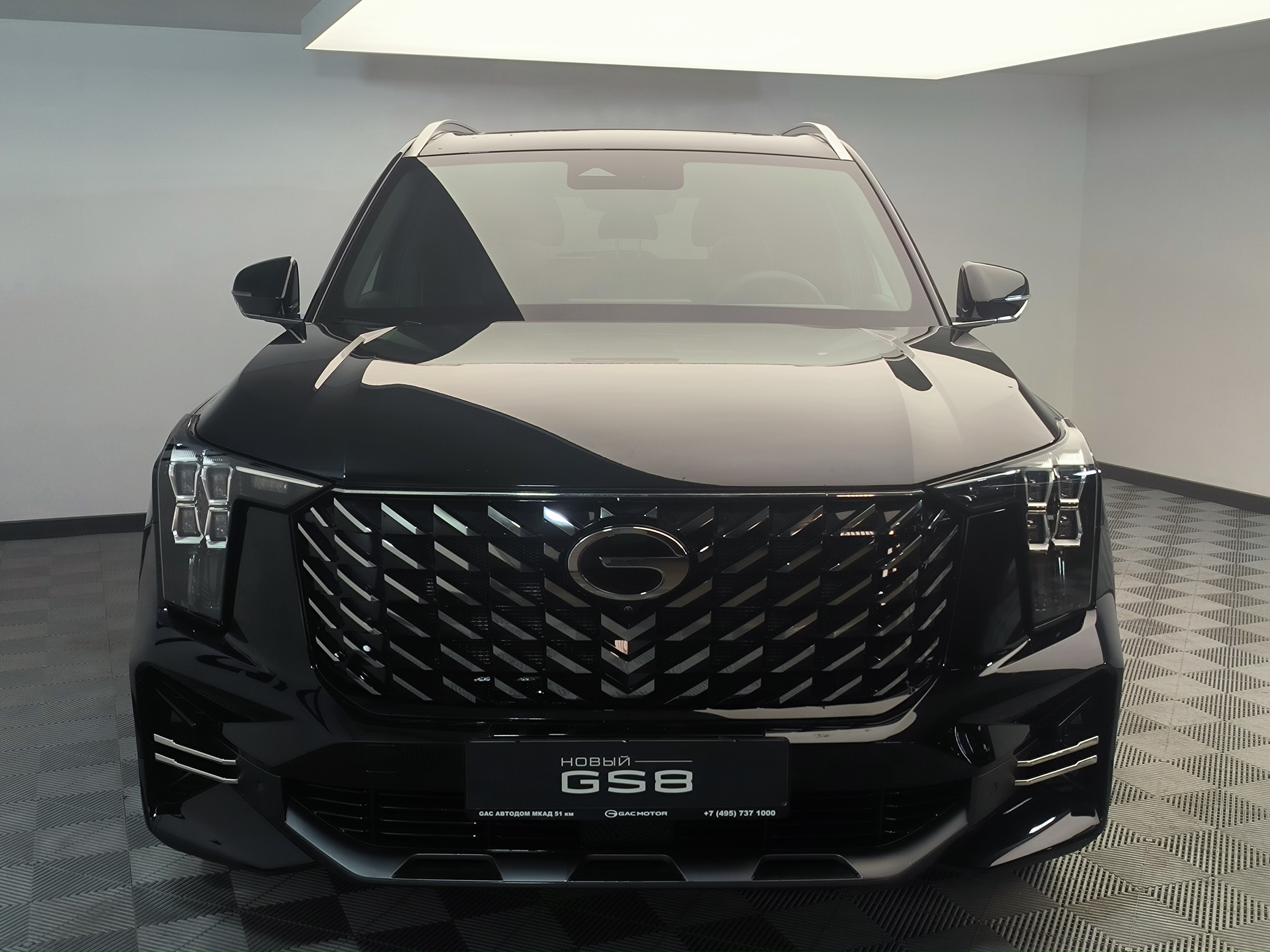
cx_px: 635
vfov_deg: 56.8
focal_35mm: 24
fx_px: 881
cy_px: 476
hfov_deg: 71.6
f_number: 1.7
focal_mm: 5.24
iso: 50
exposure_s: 1/126
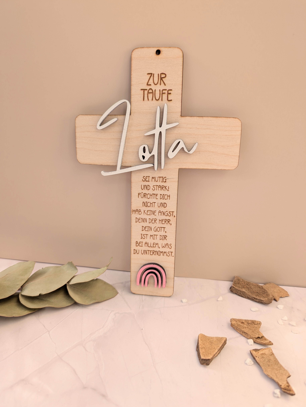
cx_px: 153
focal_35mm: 24
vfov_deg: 71.5
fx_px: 282
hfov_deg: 56.9
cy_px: 204
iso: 17
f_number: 1.68
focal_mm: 6.9
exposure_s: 1/130
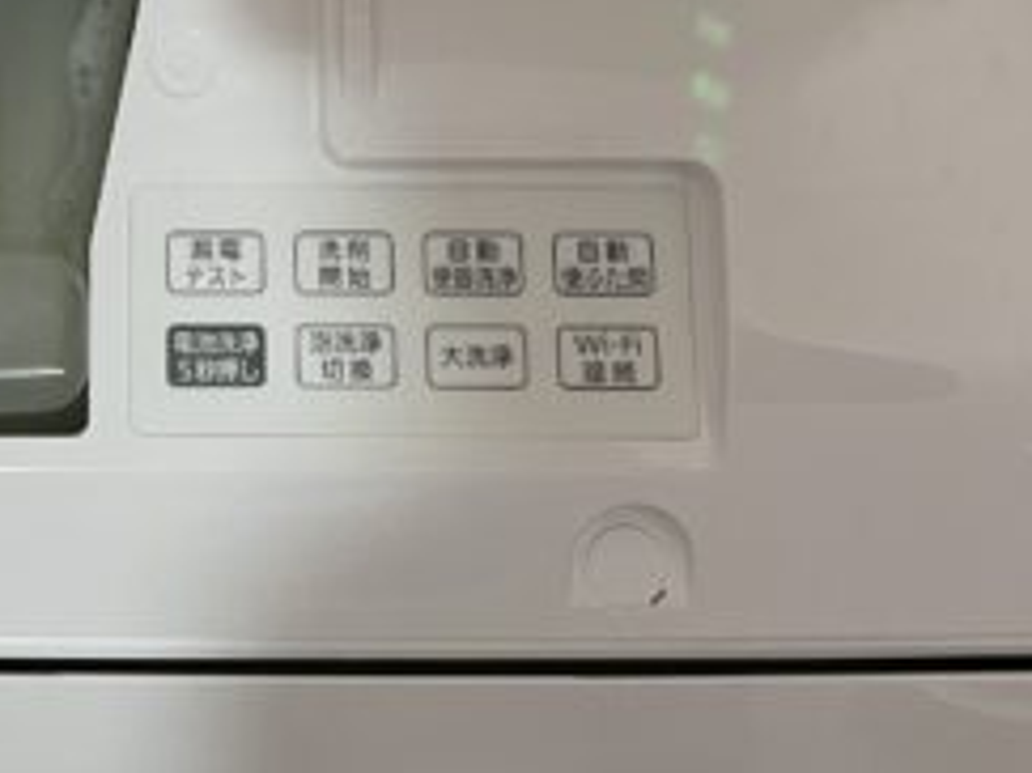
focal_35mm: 69
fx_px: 2056
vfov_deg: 20.7
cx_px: 106
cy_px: 36
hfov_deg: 27.2
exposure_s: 1/42
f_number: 1.6
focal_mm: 4.2
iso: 160
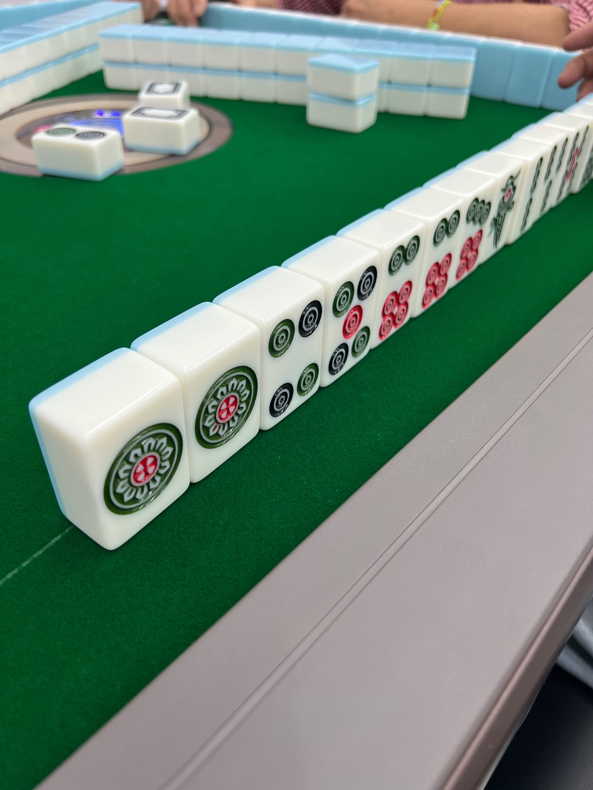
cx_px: 296
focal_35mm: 26
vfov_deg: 67.3
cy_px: 395
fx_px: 594
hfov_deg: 53.1
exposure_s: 1/100
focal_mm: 5.7
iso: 125
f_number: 1.5
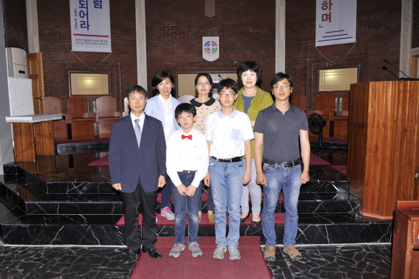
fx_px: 326
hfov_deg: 65.5
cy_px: 140
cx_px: 210
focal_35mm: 28
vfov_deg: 46.3
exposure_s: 1/60
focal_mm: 28
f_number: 5.6
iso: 200
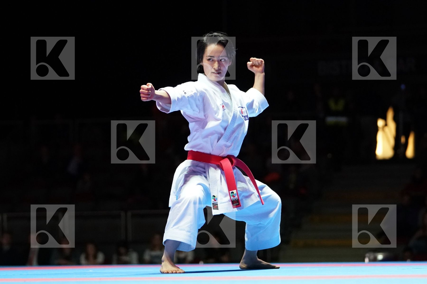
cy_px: 142
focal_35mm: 144
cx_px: 214
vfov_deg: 9.5
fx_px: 1708
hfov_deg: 14.3
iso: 5000
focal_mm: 96
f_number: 2.8
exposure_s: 1/500
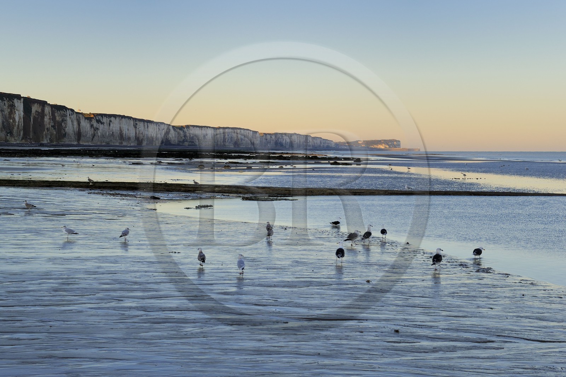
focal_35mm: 56
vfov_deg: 24.2
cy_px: 188
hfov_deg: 35.6
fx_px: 880
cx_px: 283
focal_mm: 56
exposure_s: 1/400
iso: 400
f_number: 7.1
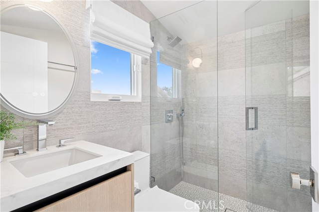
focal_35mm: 18
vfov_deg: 67.3
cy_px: 106
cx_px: 160
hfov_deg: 90.0
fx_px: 159
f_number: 9
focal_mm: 18
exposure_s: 1/15
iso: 200
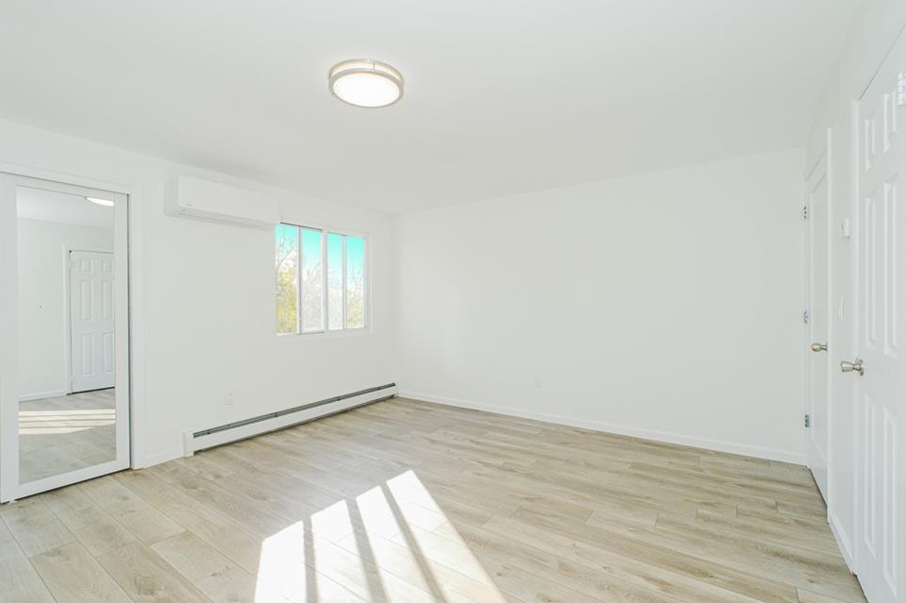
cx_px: 437
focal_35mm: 16
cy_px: 310
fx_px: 402
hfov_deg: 96.7
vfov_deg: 73.7
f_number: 8
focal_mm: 10
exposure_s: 1/125
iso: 640
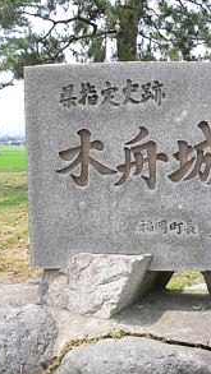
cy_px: 189
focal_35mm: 52
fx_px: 517
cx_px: 161
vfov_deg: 39.9
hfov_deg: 22.8
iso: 80
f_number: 5.6
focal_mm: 7.4
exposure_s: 1/160
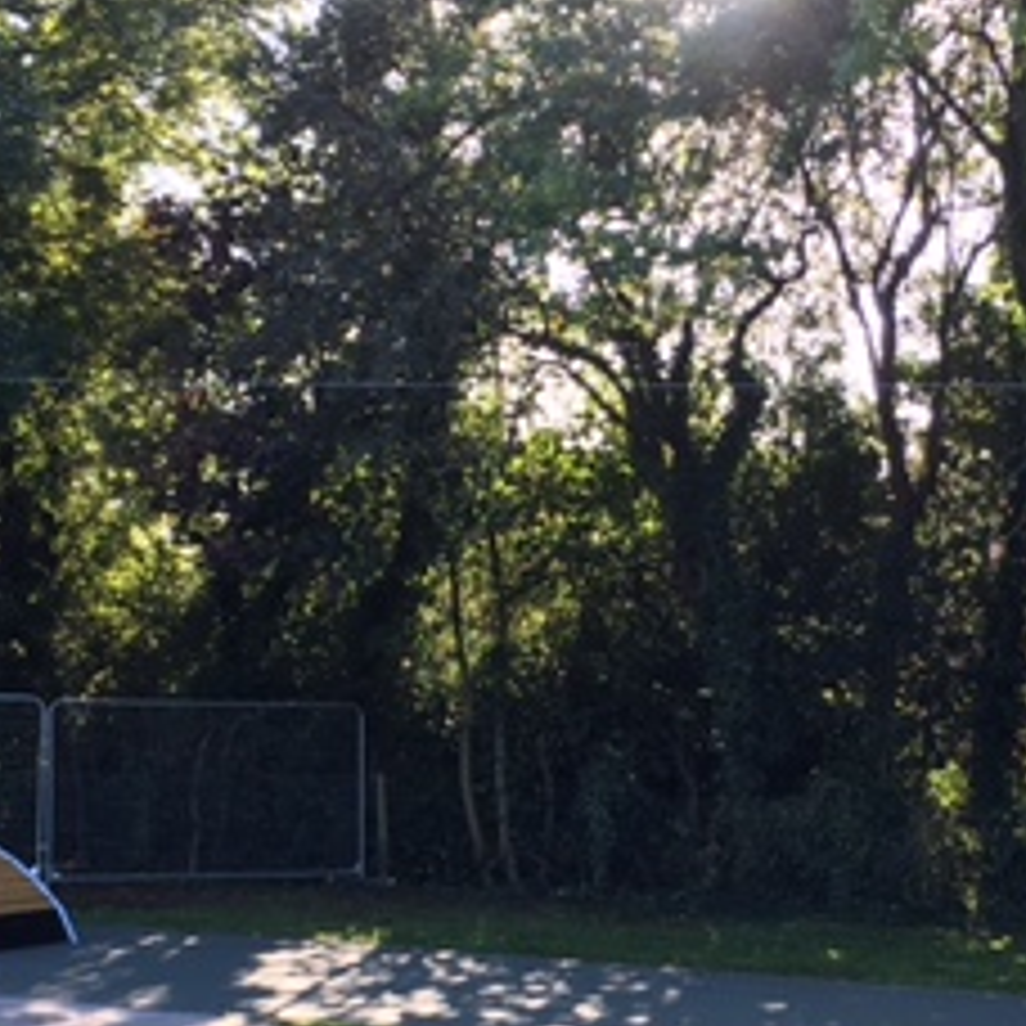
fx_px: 2414
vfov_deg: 23.9
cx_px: 608
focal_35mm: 72
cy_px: 644
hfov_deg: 24.0
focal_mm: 4.15
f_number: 2.2
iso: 25
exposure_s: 1/159
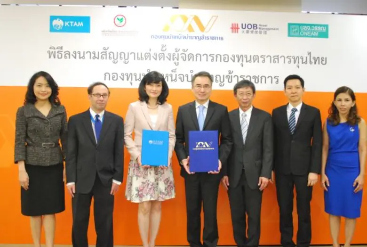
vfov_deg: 34.4
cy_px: 124
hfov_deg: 49.5
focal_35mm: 39
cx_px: 184
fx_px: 398
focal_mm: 26
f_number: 4.2
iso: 1600
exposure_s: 1/25
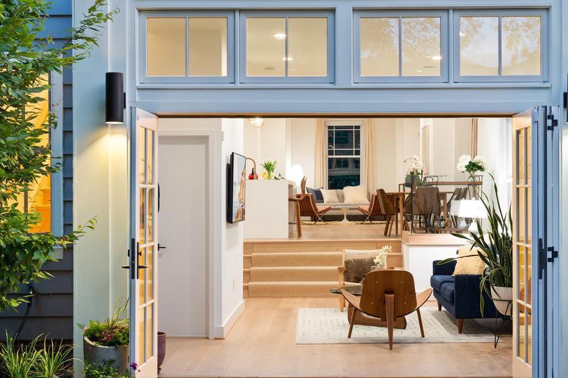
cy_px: 180
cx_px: 337
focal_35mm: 57
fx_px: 899
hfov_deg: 35.0
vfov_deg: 23.8
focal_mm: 35
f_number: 8
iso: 160
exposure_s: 2.5
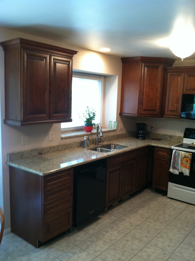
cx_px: 98
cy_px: 130
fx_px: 264
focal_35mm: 35
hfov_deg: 40.6
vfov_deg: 52.7
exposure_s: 1/15
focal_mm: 3.85
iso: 125
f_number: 2.8
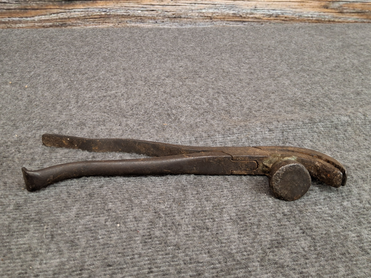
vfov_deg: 54.9
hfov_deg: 69.4
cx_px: 186
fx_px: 268
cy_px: 139
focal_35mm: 25
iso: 250
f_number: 2
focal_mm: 3.08
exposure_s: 1/40
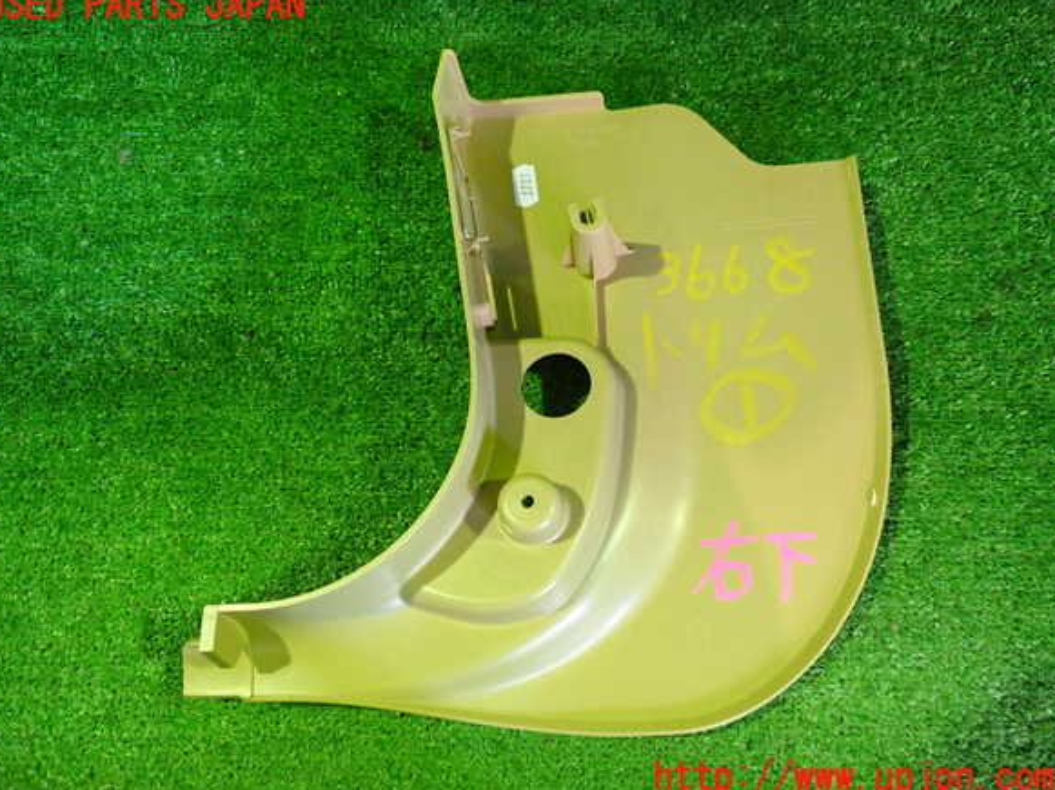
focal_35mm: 31
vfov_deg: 45.4
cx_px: 519
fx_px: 944
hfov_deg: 58.4
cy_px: 392
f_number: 2.3
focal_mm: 5.4
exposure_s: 1/30
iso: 640
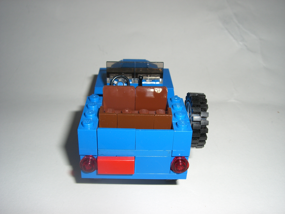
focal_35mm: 38
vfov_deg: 37.7
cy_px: 107
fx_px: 313
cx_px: 142
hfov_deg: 49.0
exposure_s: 1/60
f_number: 4.3
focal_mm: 6.2
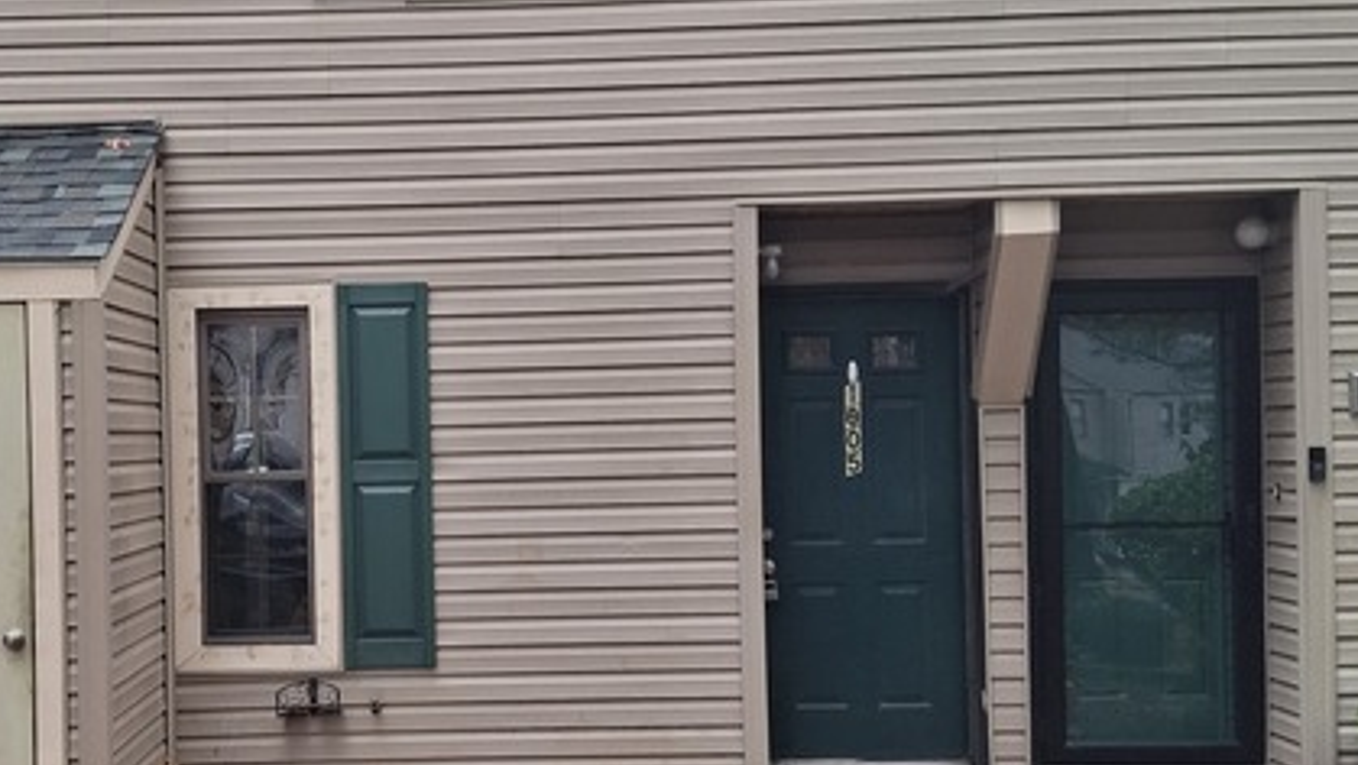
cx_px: 454
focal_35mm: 52
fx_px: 1873
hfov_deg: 39.4
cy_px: 460
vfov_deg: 23.0
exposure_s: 1/120
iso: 32
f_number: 1.8
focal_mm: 4.69
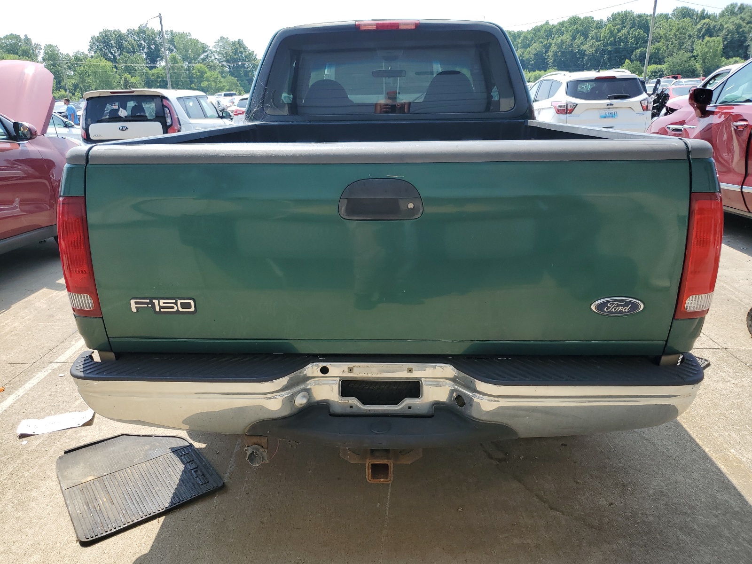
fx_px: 565
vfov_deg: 53.1
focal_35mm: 26
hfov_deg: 67.3
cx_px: 376
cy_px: 282
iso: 50
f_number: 1.5
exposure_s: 1/1667
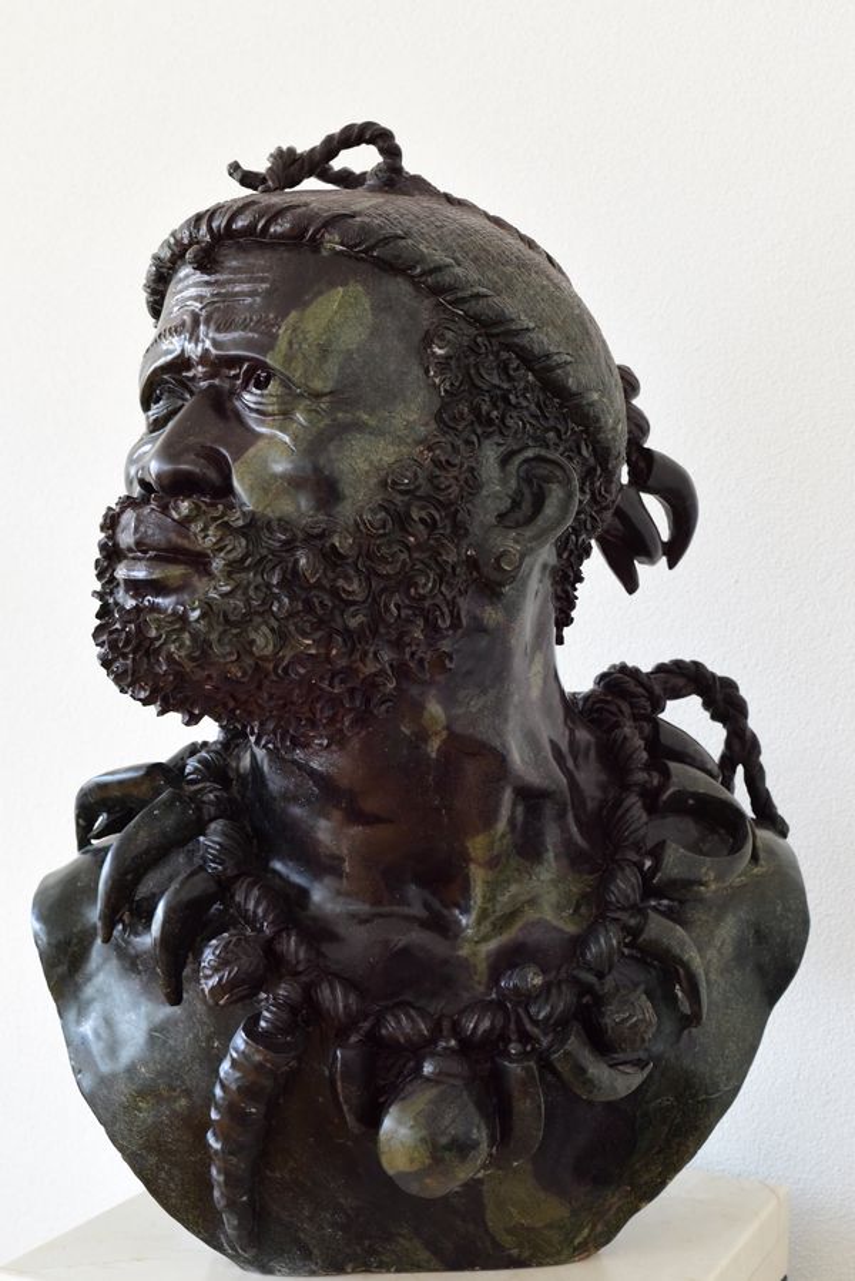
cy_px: 640
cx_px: 428
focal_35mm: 50
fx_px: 1780
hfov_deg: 27.0
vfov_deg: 39.6
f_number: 8
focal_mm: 50
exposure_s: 1/50
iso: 2500
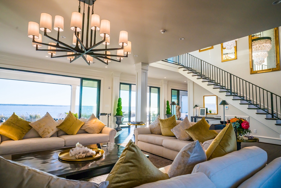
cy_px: 94
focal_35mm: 21
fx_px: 164
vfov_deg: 59.5
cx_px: 140
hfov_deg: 81.2
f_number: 8
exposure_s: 1/320
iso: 500
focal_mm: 21
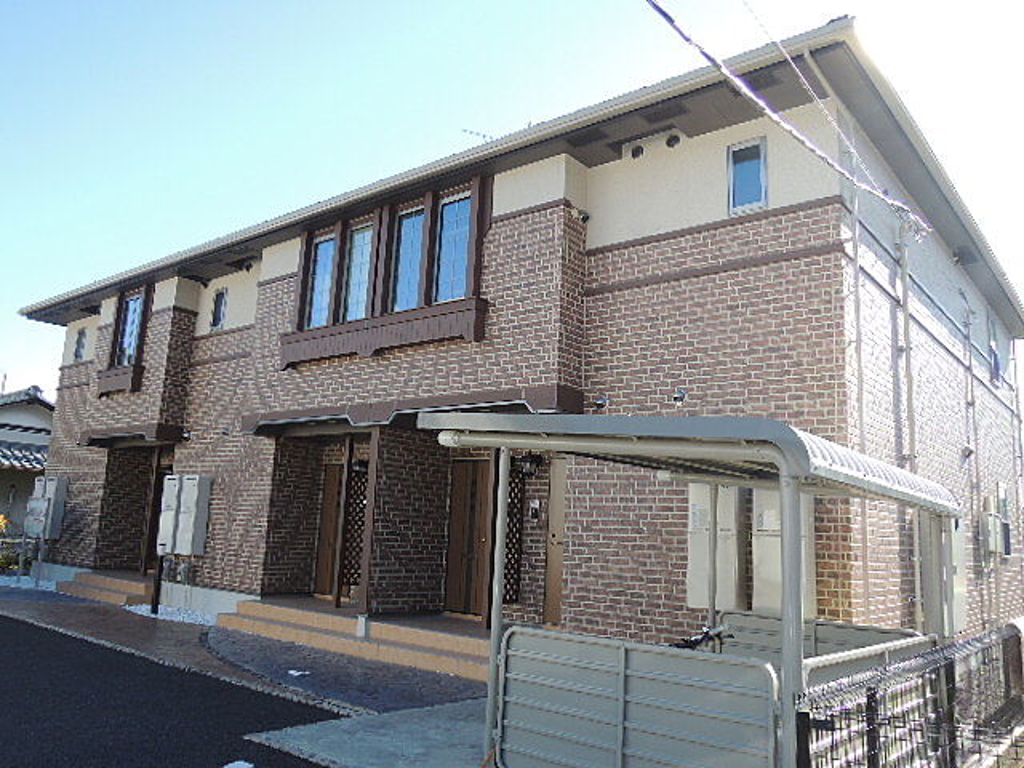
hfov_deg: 63.4
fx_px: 828
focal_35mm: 28
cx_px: 512
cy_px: 384
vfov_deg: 49.7
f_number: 2.8
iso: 100
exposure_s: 1/400
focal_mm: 5
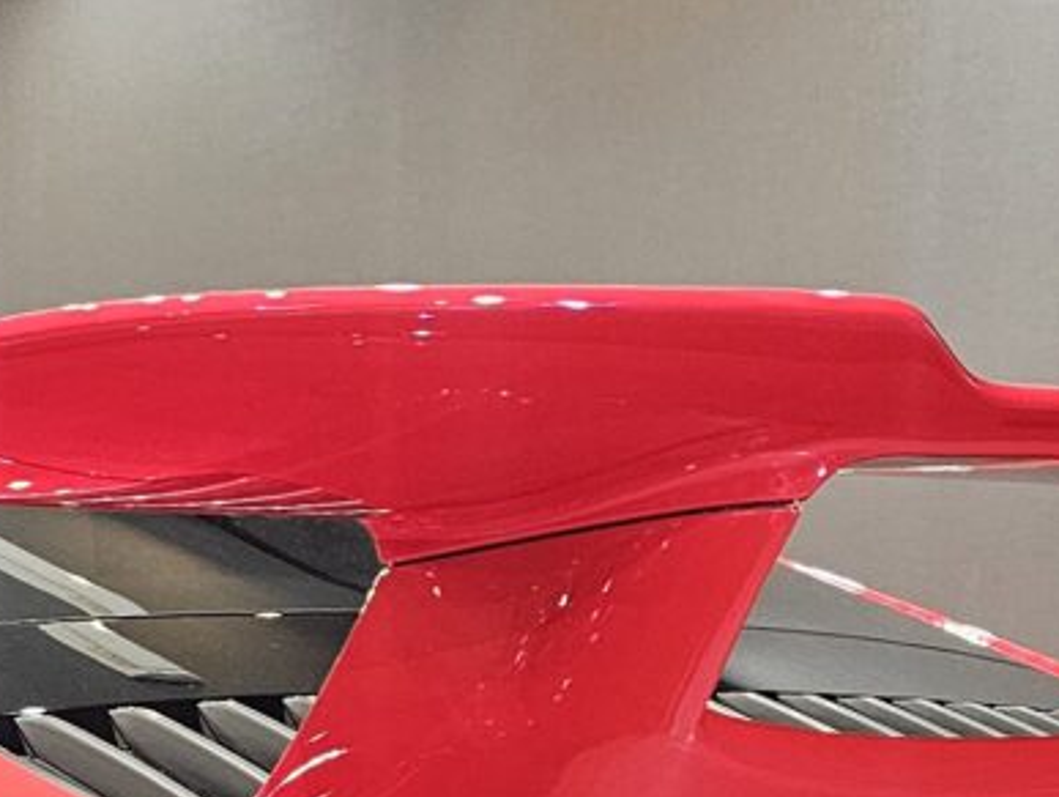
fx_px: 3491
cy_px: 1287
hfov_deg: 17.0
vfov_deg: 12.2
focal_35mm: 114
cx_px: 134
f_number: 1.7
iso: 640
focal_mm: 6.3
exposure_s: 1/100
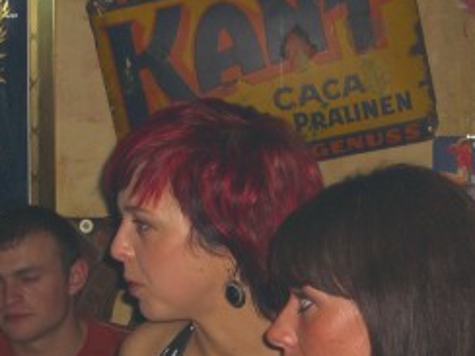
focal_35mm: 140
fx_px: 1921
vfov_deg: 10.5
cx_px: 238
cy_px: 366
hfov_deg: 14.1
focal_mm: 11.8
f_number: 3.6
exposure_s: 1/60
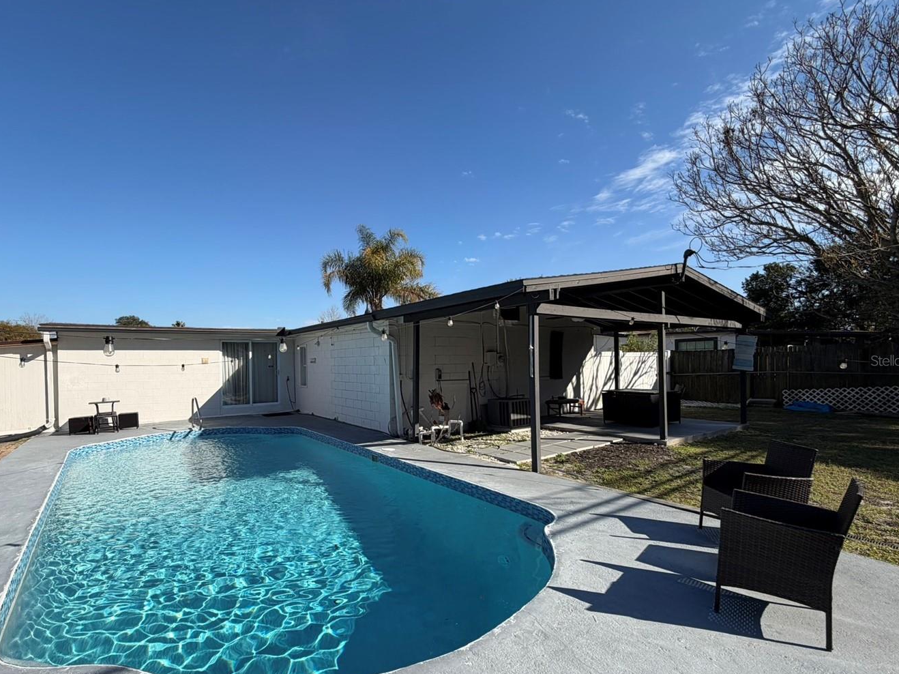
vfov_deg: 74.6
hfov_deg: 90.5
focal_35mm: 17
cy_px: 360
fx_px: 441
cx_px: 389
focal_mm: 2.22
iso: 20
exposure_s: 1/841
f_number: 2.2
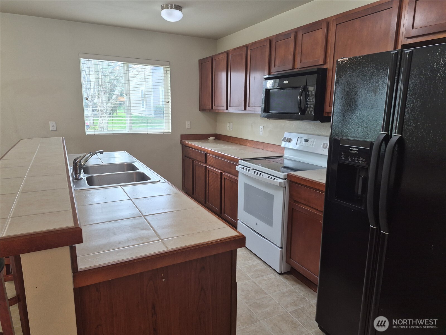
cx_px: 223
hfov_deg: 73.9
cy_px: 168
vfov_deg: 58.9
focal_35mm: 23
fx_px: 296
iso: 125
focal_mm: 5.4
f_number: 1.8
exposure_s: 1/120
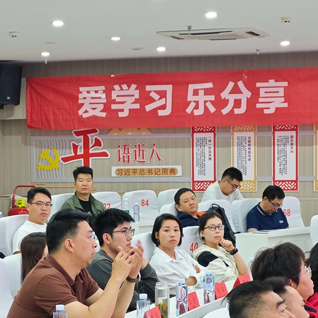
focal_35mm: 123
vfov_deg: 14.1
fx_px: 1278
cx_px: 106
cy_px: 242
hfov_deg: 14.2
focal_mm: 10.1
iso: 1600
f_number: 2
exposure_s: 1/48
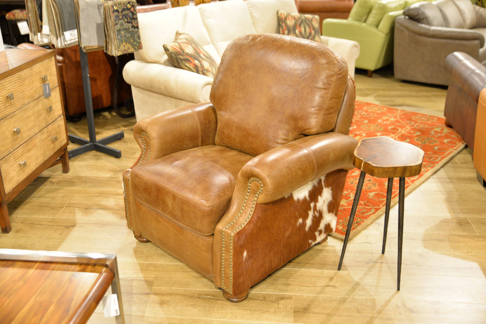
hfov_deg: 53.1
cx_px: 243
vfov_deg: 36.9
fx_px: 486
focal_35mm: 36
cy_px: 162
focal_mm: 36
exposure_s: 1/60
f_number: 4
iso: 1000
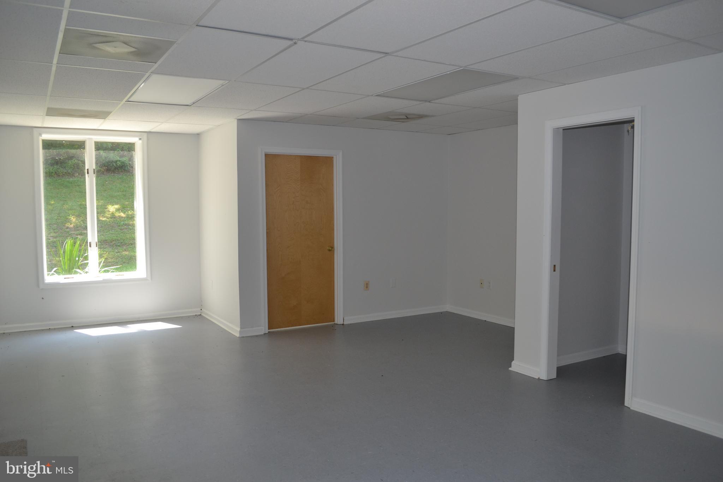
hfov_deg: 67.4
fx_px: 542
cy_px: 241
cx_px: 362
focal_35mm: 27
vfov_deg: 47.9
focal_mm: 18
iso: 250
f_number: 4
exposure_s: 1/125
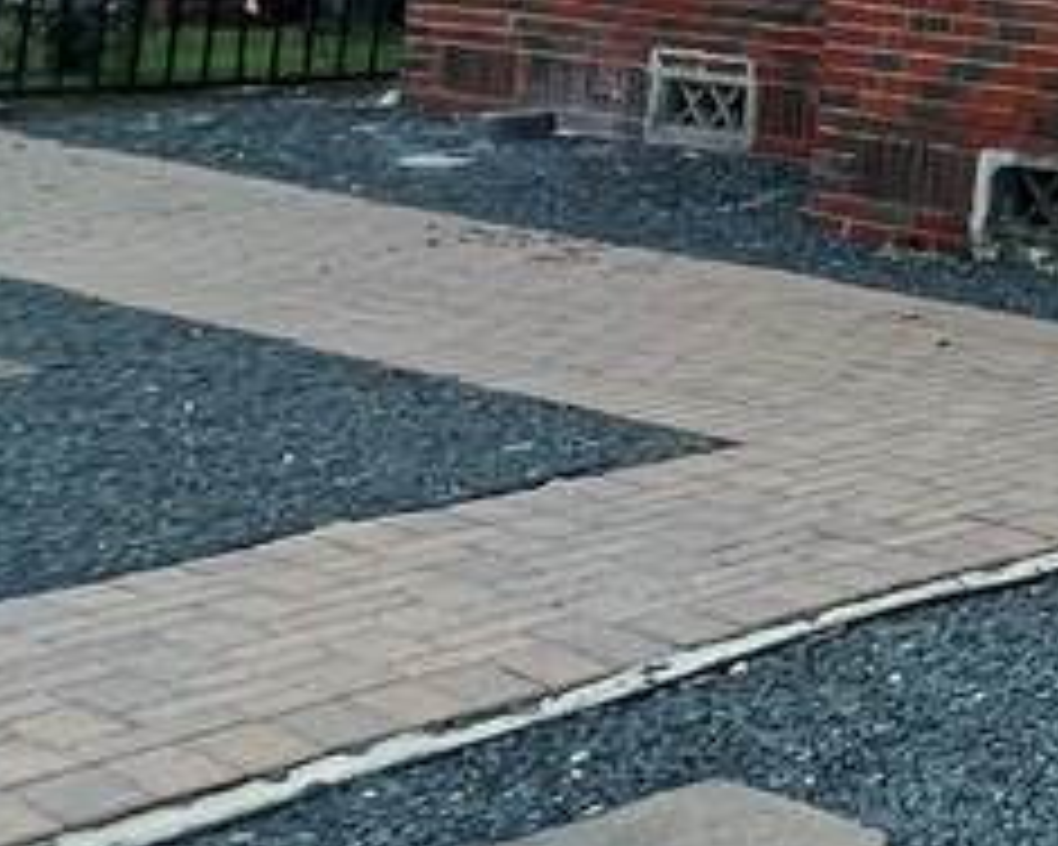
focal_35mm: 69
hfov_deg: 15.6
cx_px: 2476
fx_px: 2161
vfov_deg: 20.1
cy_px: -292
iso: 50
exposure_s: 1/99
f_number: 1.8
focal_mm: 1.57
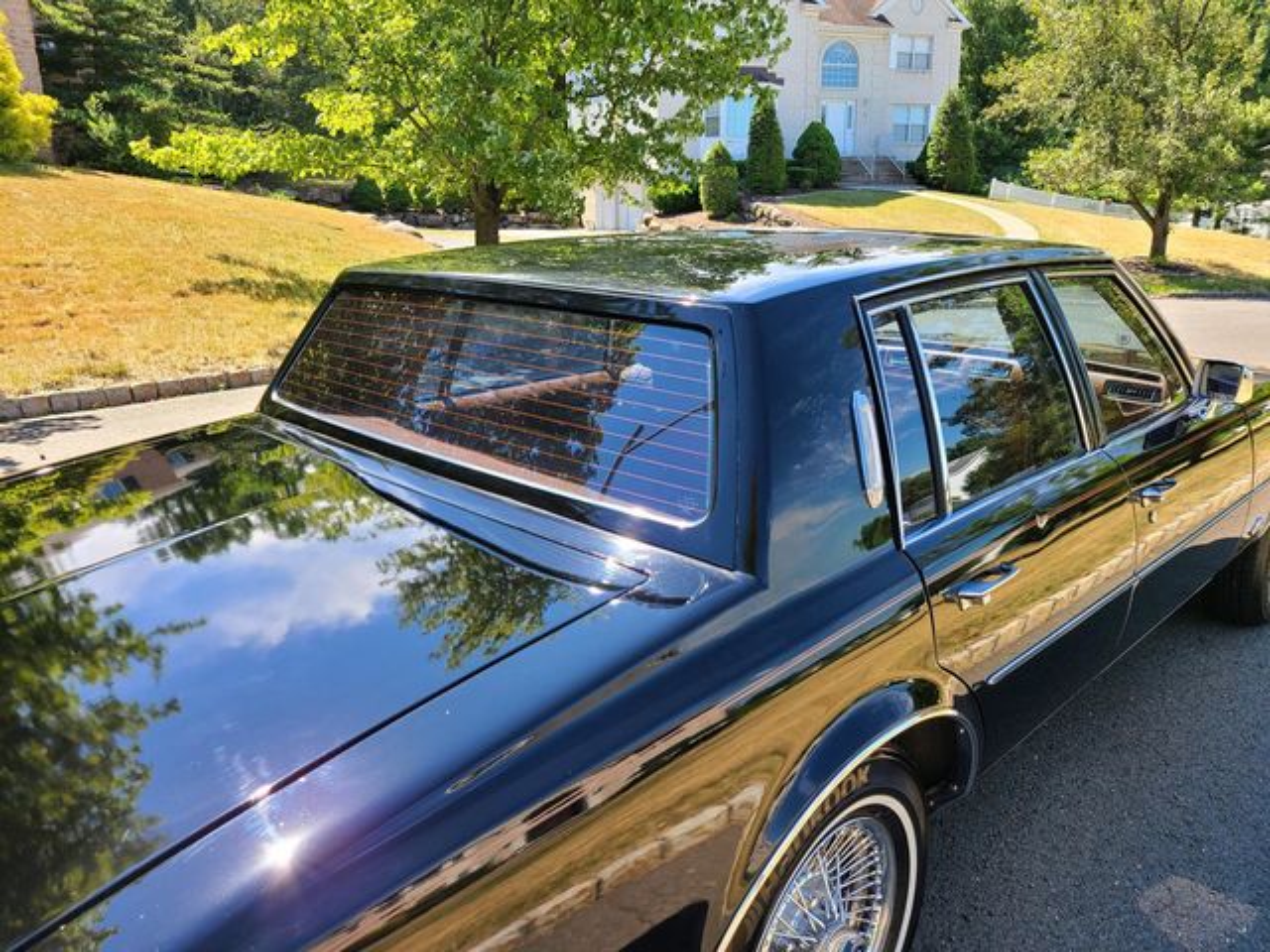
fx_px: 954
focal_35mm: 26
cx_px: 635
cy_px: 476
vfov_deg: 53.1
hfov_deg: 67.3
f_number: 1.8
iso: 40
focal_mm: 5.4
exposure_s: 1/415
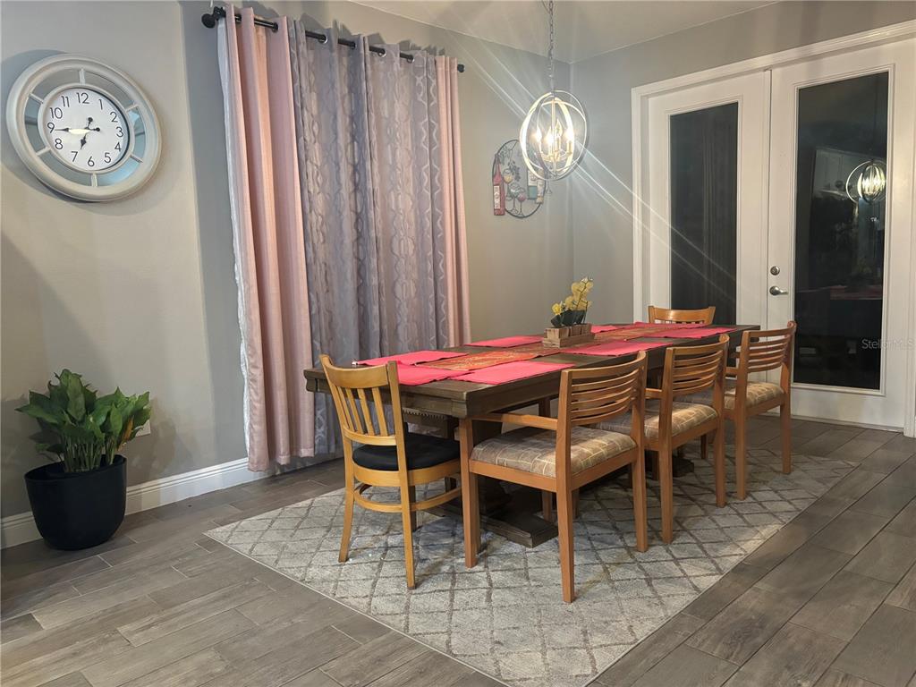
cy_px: 344
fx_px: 688
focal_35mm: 26
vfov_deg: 53.1
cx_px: 458
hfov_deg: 67.3
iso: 500
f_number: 1.6
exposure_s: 1/60
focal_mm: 5.96
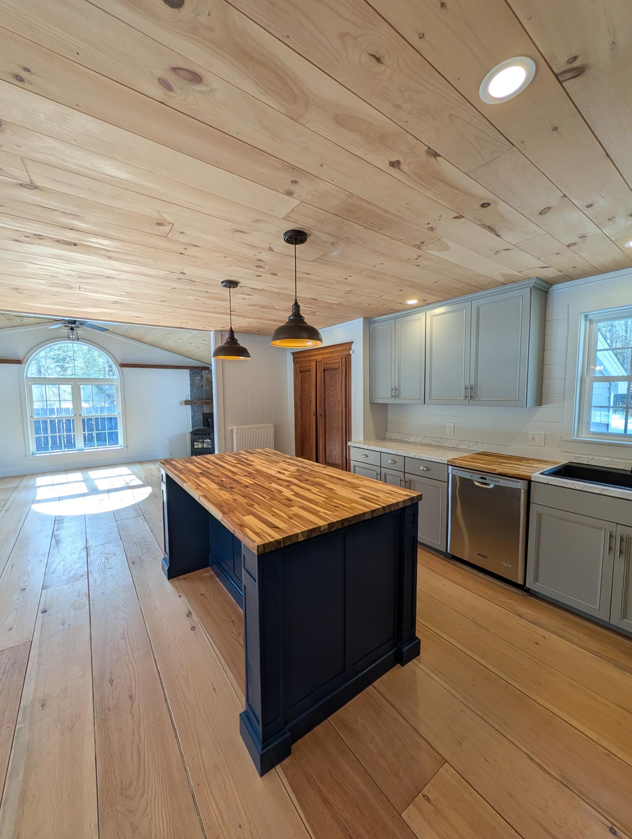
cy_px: 420
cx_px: 316
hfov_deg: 94.6
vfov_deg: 110.5
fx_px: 291
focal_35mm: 12
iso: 46
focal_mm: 2.02
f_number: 1.7
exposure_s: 1/232
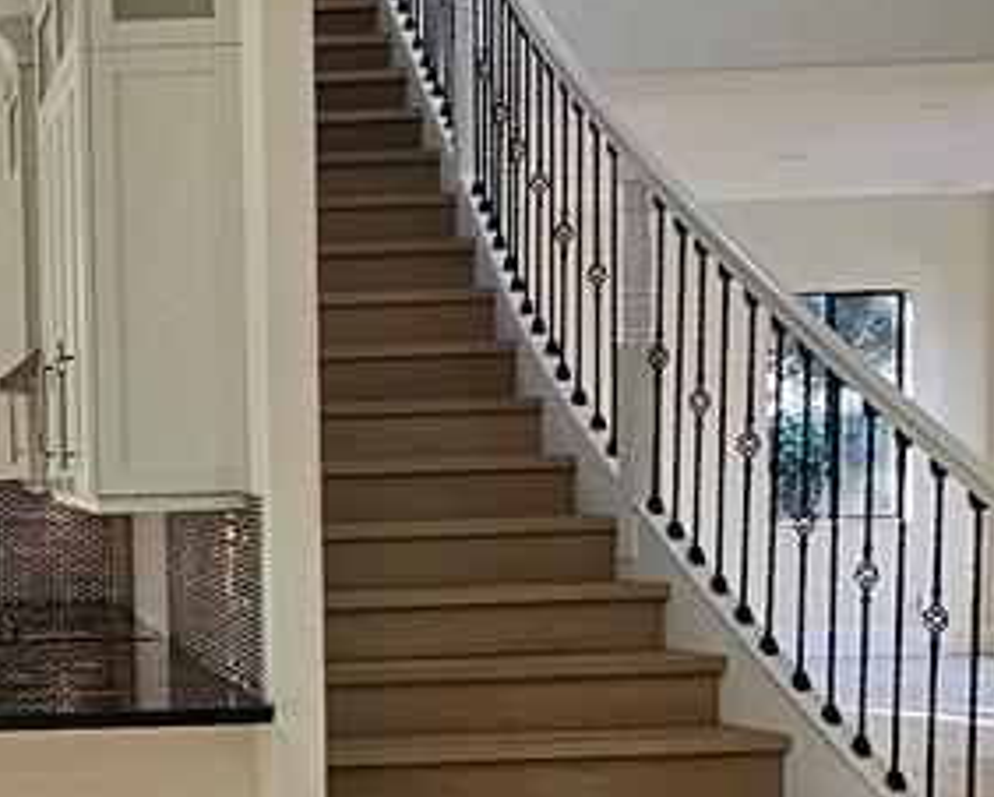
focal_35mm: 72
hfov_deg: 23.8
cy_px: 603
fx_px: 2120
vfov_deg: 21.1
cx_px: -236
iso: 80
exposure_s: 1/77
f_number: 2.2
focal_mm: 2.2
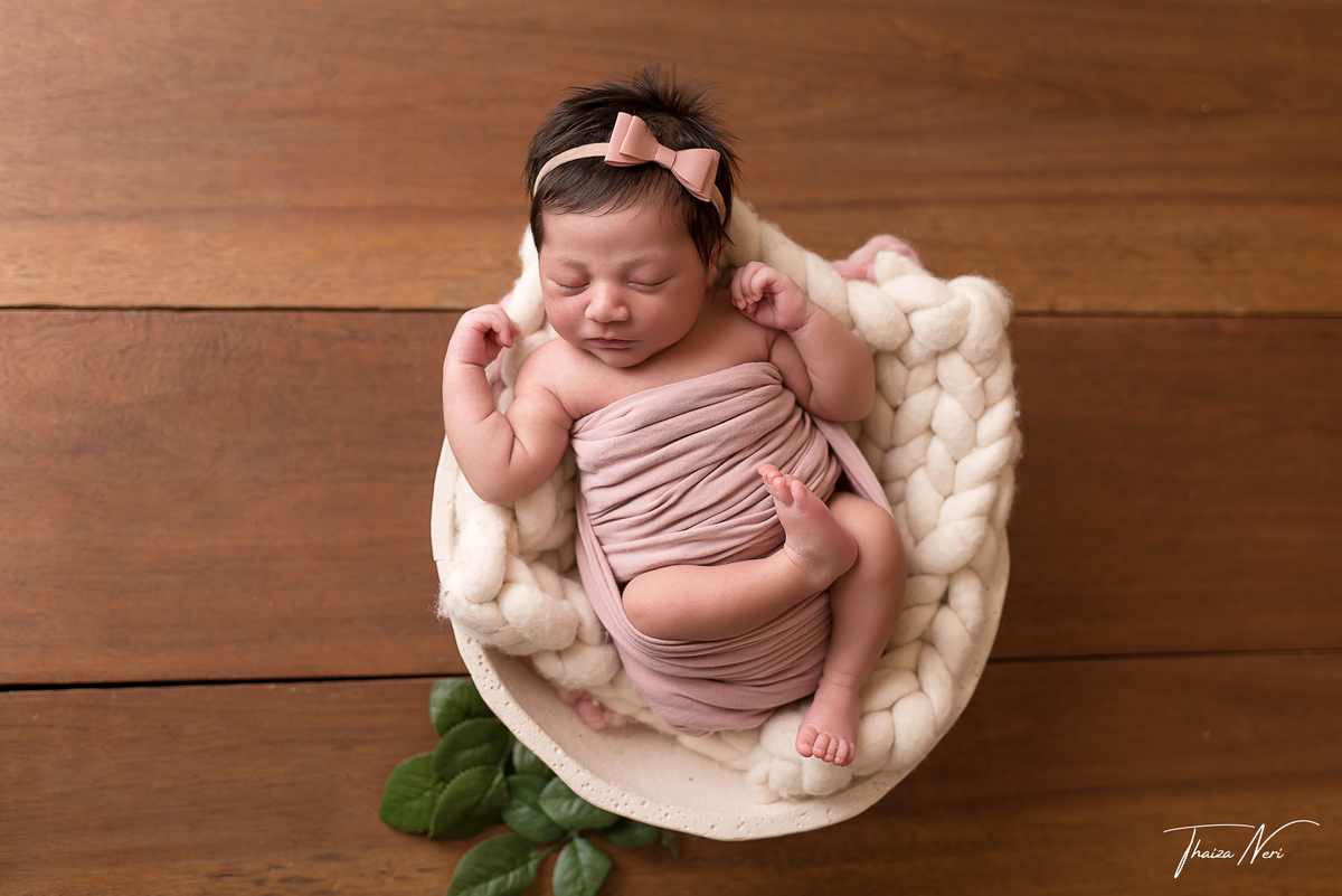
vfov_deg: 27.0
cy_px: 448
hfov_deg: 39.6
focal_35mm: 50
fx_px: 1864
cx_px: 671
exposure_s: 1/160
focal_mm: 50
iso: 160
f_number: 2.2
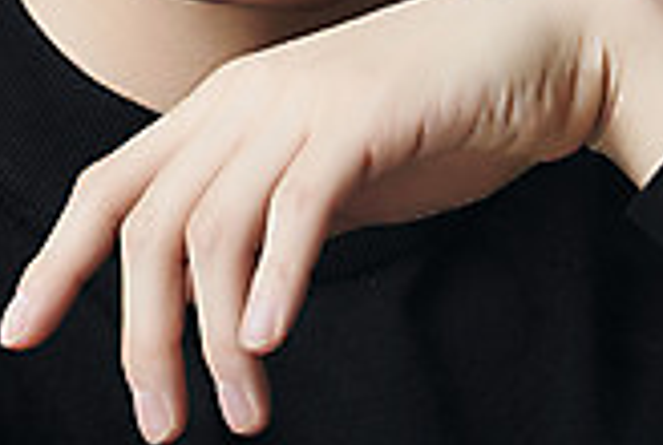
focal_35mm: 692
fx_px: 12767
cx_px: 172
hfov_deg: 3.0
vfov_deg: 2.0
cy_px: -222
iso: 64
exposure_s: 1/125
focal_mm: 190
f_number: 7.1
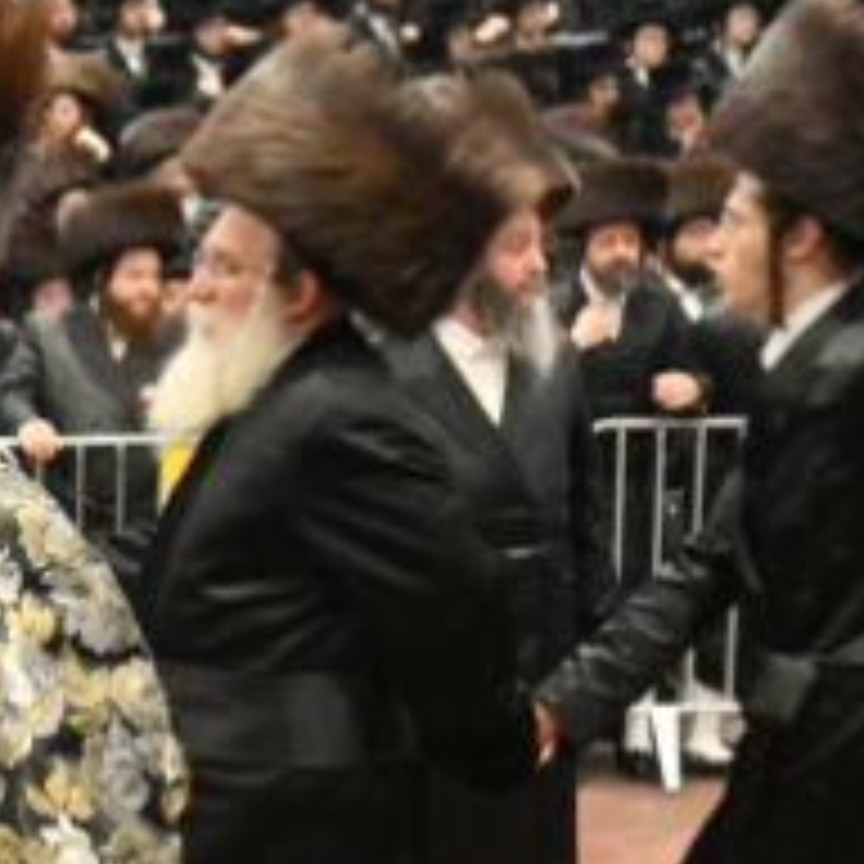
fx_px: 3078
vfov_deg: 15.8
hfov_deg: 14.5
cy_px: 799
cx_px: -562
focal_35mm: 109
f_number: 4
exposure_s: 1/160
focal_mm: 24
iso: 1000
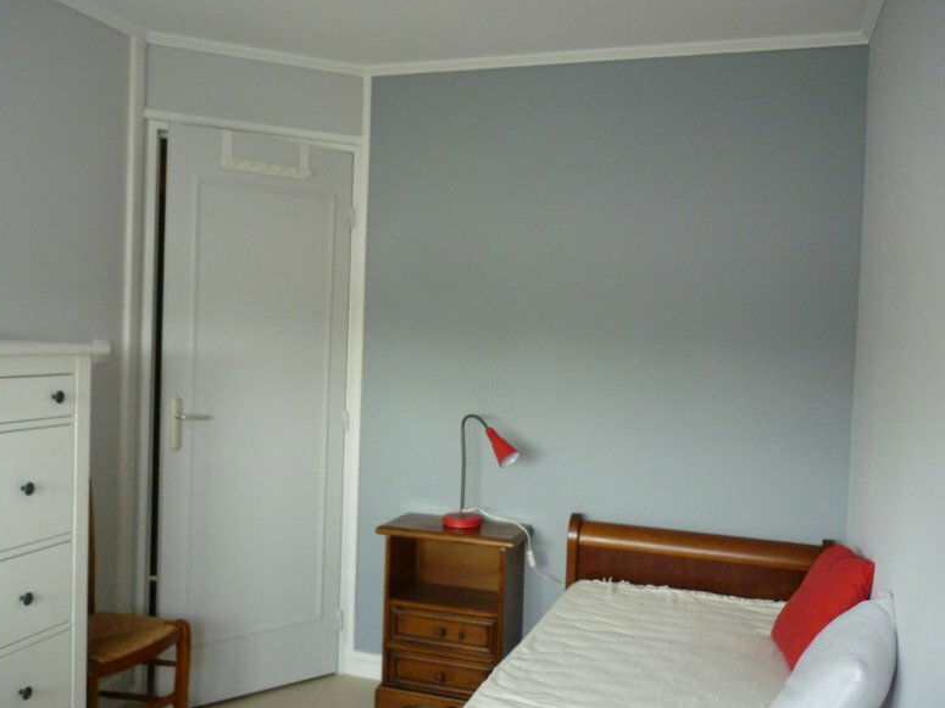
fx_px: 873
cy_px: 355
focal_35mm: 32
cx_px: 458
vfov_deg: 44.1
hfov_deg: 56.8
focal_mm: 5.5
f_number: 2.8
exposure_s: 1/30
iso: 400
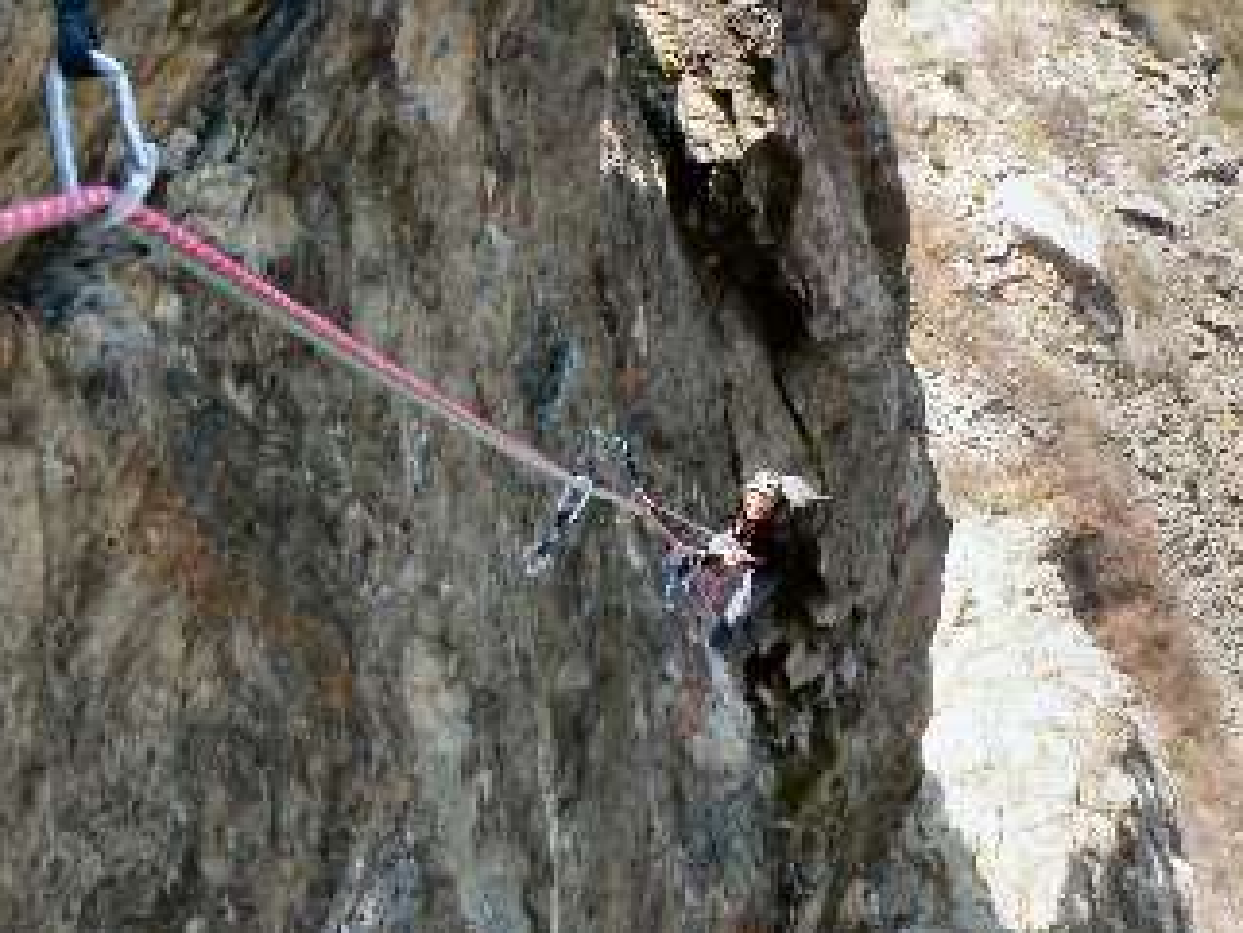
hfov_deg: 32.6
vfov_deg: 24.7
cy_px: 296
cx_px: 732
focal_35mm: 59
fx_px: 2119
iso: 50
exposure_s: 1/60
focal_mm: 5
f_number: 4.5
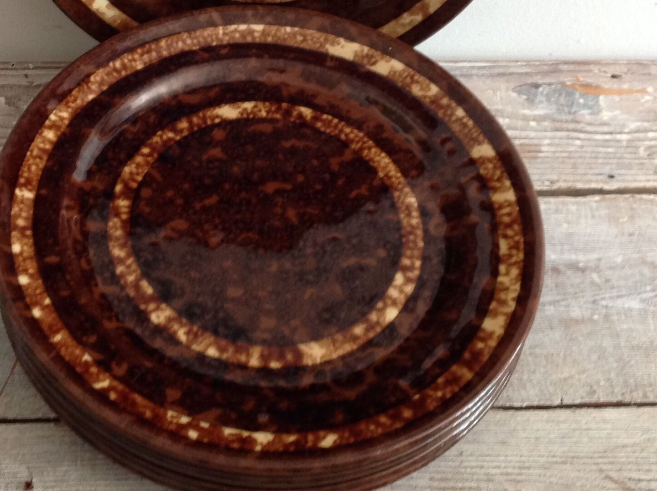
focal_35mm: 63
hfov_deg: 30.6
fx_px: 1194
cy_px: 86
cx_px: 251
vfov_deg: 22.8
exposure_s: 1/15
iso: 160
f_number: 2.4
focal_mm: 4.28
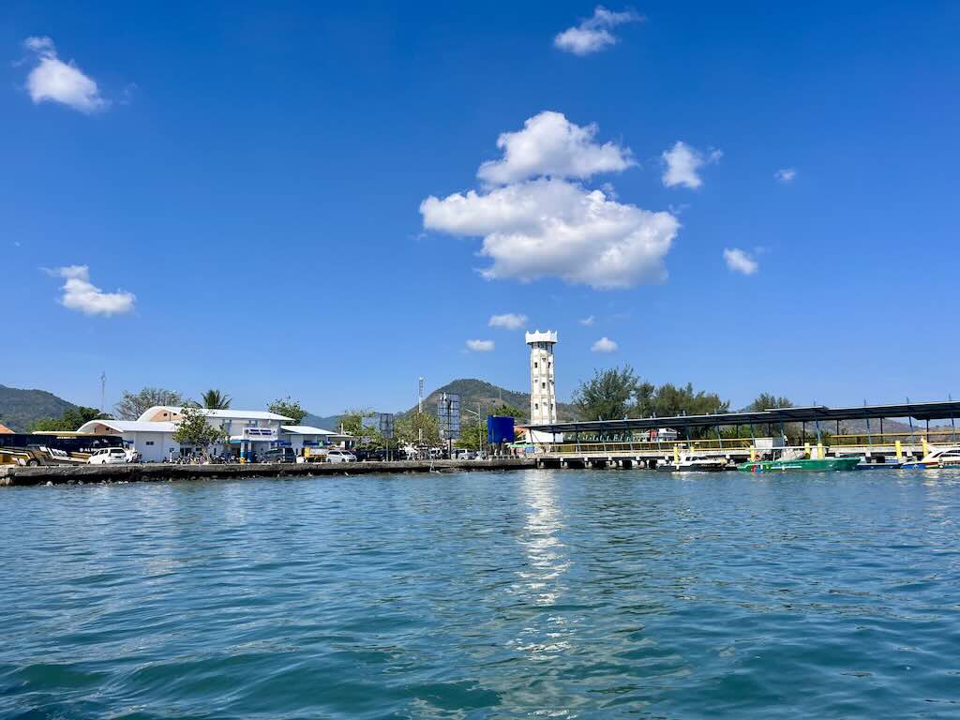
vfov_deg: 53.1
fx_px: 721
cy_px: 360
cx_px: 480
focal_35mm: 26
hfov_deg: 67.3
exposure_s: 1/4310
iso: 50
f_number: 1.6
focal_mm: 5.1
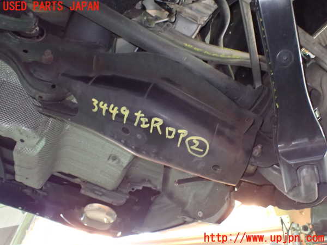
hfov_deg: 60.0
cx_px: 164
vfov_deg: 46.8
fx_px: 283
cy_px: 122
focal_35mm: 30
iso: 1250
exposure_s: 1/30
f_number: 2.3
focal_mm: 5.4
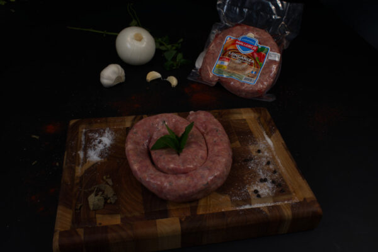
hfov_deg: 57.2
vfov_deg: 40.0
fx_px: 346
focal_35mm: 33
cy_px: 126
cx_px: 189
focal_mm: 22
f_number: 14
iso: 100
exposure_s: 1/10
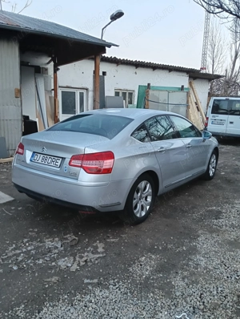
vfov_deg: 65.2
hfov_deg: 51.5
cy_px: 160
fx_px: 249
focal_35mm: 27
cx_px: 120
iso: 320
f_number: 1.8
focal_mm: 3.98
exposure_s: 1/33.3
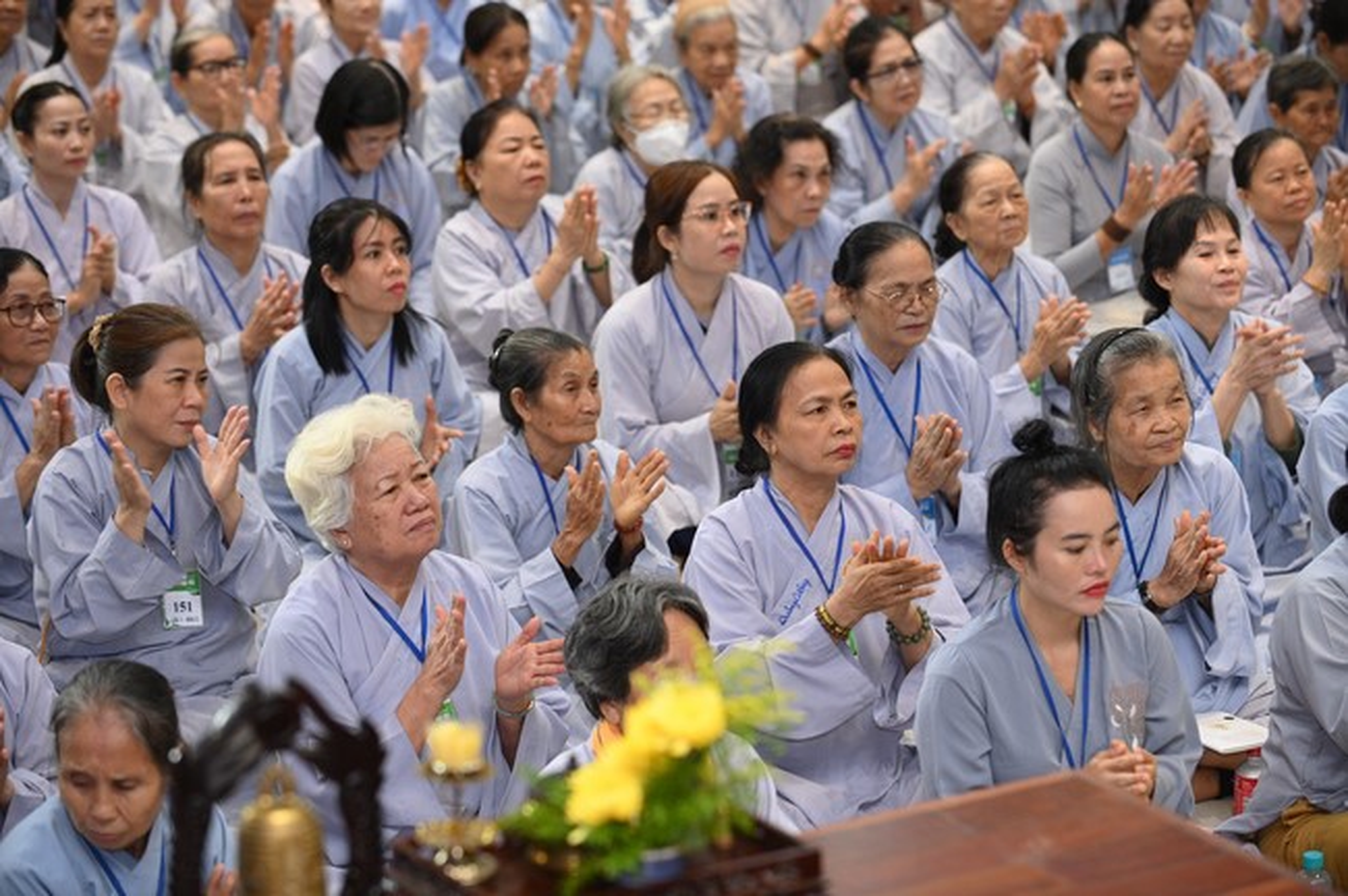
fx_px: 3928
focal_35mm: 105
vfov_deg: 13.0
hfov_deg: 19.5
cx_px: 674
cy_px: 448
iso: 2000
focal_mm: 105
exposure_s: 1/125
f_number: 3.5
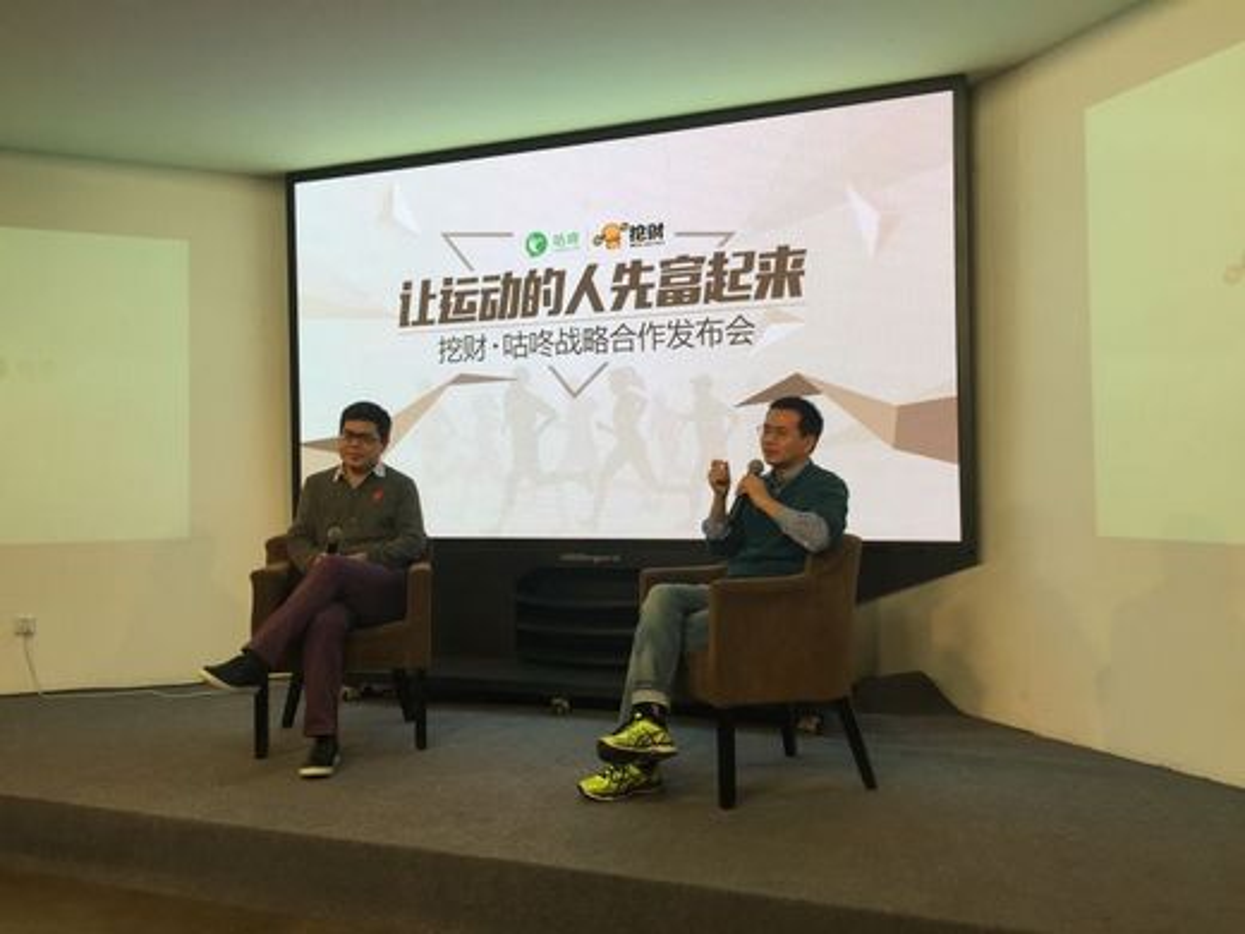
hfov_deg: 61.7
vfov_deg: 48.2
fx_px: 1043
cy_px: 467
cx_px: 622
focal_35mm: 29
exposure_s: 1/100
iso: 50
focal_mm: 4.15
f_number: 2.2
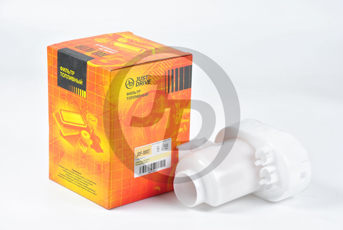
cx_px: 172
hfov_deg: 16.1
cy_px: 115
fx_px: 1216
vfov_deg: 10.8
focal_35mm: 128
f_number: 9
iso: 200
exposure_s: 1/200
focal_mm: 85
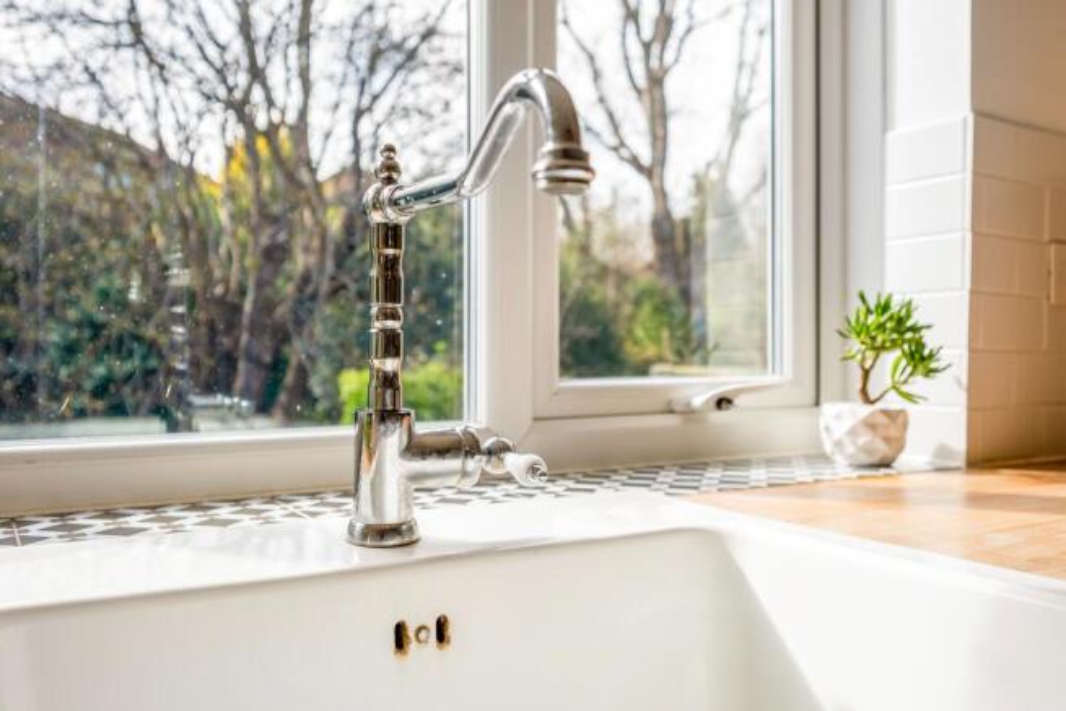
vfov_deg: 43.6
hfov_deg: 61.9
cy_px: 356
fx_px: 888
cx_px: 533
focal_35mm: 30
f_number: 4
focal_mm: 30
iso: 250
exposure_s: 1/640
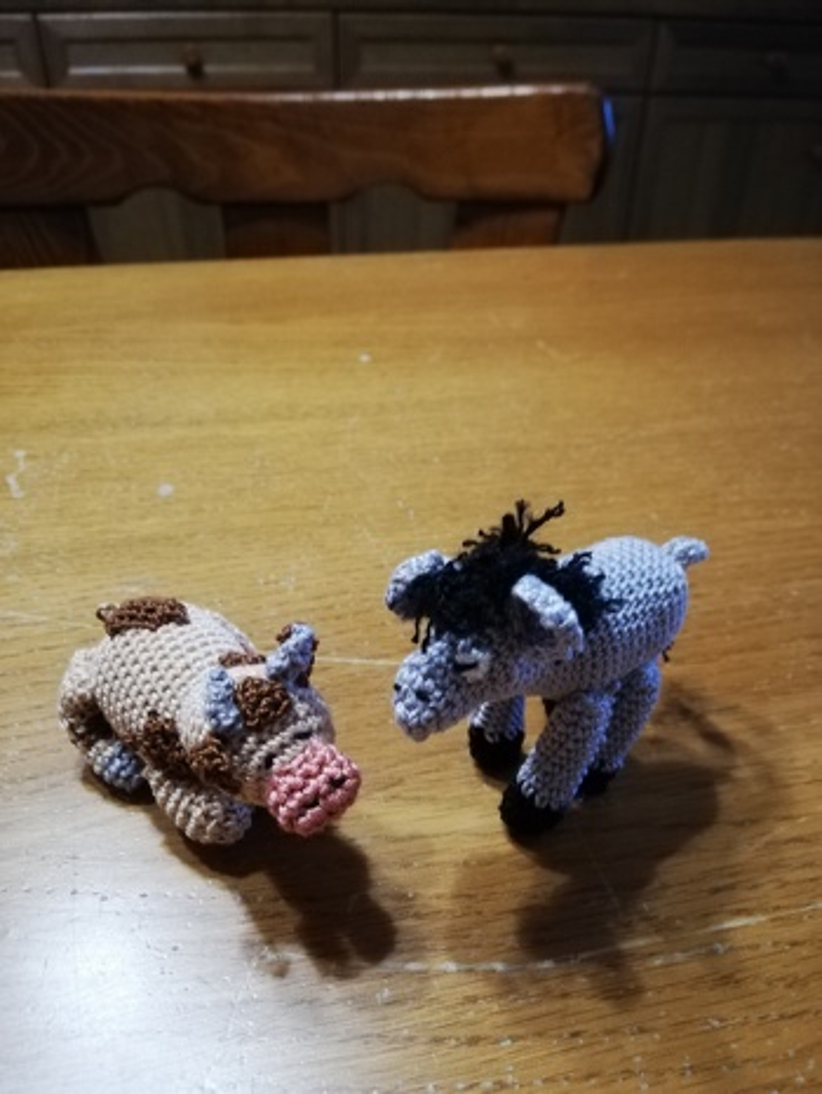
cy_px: 547
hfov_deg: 53.1
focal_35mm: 26
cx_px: 411
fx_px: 822
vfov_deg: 67.3
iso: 800
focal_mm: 3.81
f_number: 2.2
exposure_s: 1/16.7
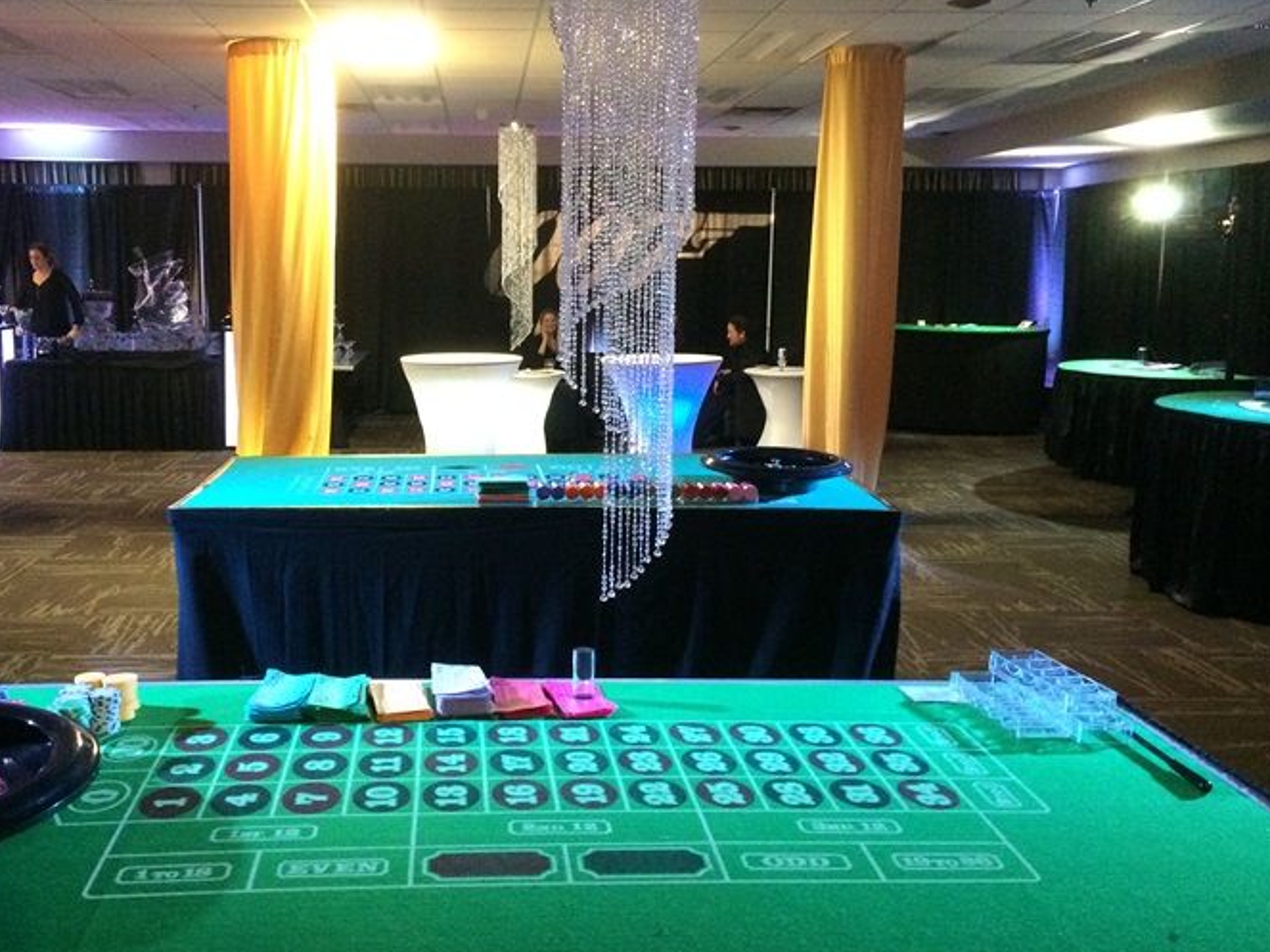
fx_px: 1284
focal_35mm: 35
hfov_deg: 52.4
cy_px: 437
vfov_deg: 40.7
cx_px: 531
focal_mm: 4.15
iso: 320
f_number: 2.2
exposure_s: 1/15
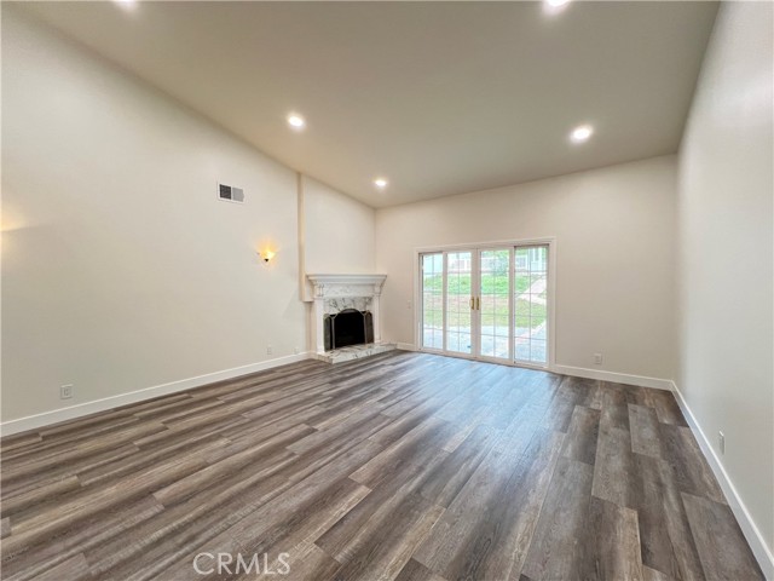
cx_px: 387
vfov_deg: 89.9
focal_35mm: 13
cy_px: 290
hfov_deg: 106.2
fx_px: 291
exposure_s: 1/120
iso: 250
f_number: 1.8
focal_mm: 1.57
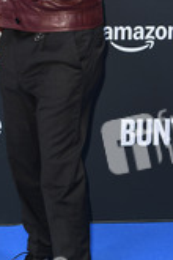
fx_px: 872
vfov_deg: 16.8
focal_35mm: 121
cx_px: 39
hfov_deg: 11.3
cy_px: 58
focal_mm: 50
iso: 400
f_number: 4
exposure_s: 1/400
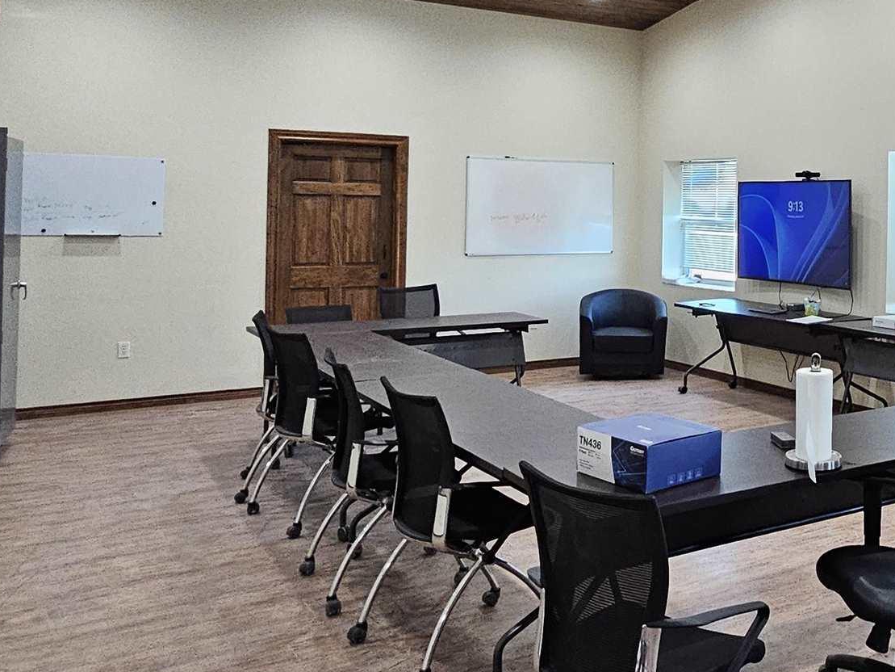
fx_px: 931
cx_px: 802
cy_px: 187
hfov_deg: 46.4
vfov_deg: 38.9
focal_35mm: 36
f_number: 2.2
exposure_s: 1/60
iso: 320
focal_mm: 2.2
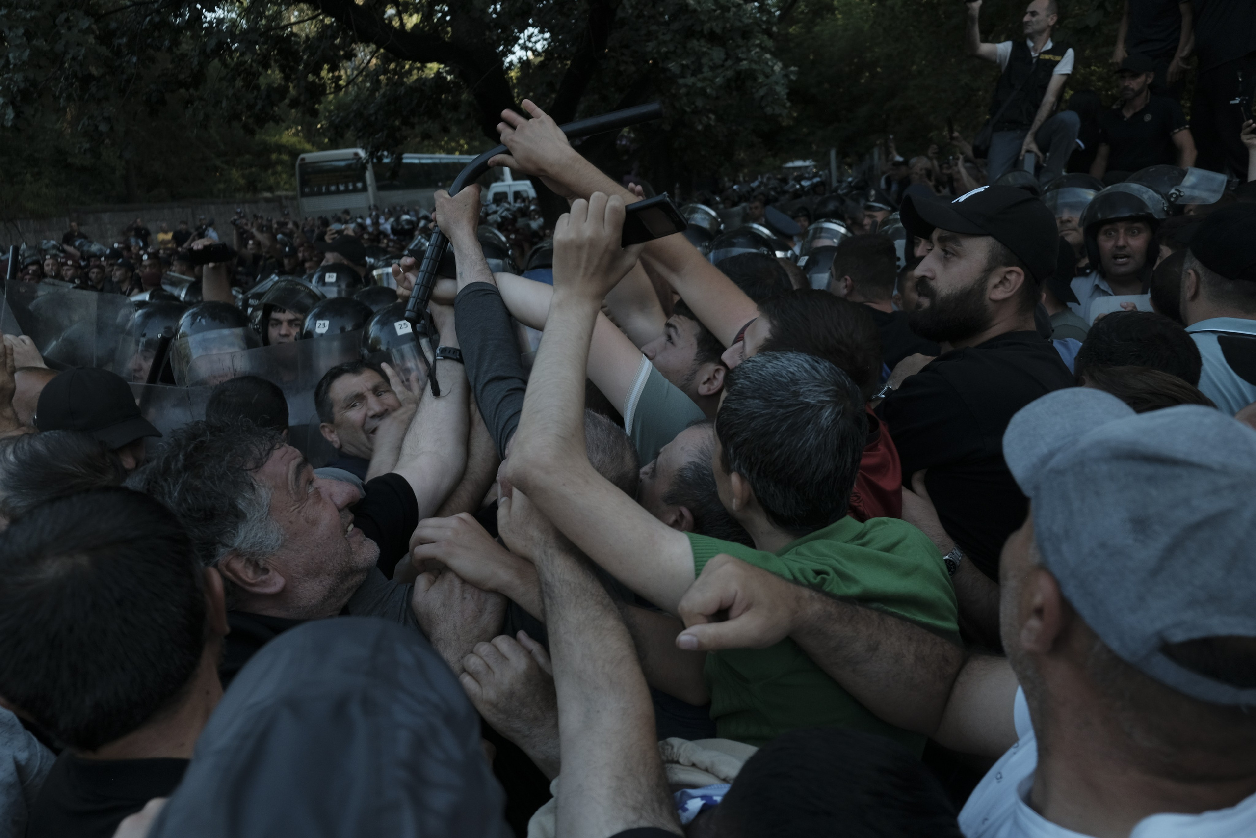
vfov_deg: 47.9
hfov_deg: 67.4
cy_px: 419
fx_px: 942
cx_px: 628
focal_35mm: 27
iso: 400
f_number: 3.2
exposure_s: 1/160
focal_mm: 18
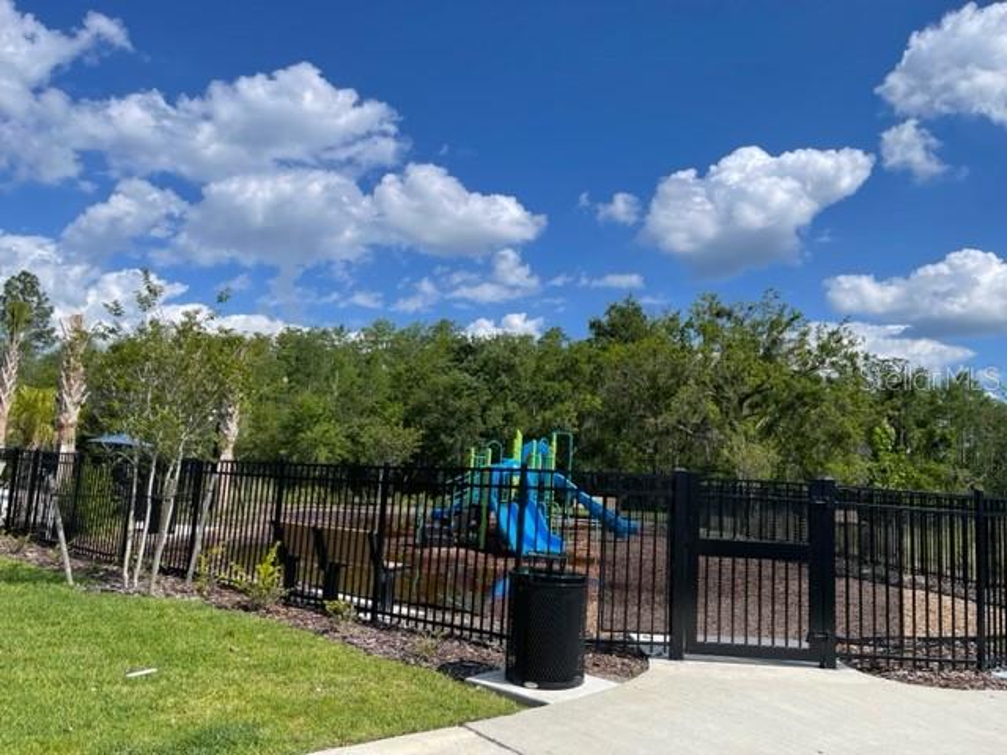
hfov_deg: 67.3
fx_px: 756
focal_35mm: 26
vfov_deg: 53.1
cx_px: 504
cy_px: 378
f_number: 1.6
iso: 32
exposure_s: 1/4525
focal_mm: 5.1
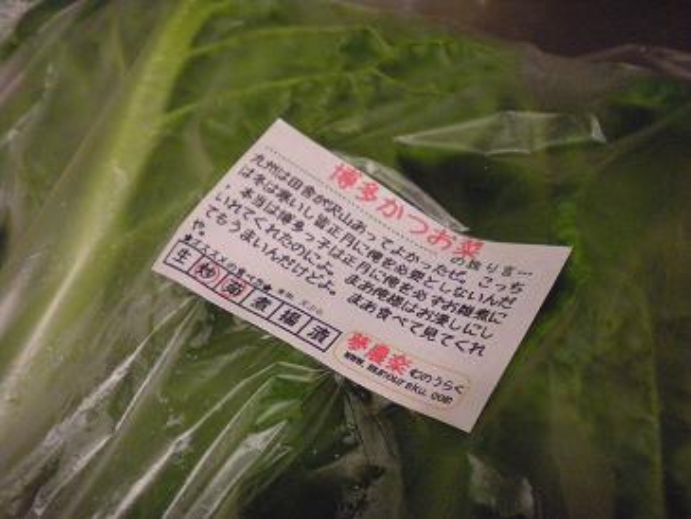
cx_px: 346
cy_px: 260
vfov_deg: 35.2
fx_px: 819
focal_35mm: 41
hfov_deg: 45.8
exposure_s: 1/43.1
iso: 800
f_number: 3.5
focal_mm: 7.4
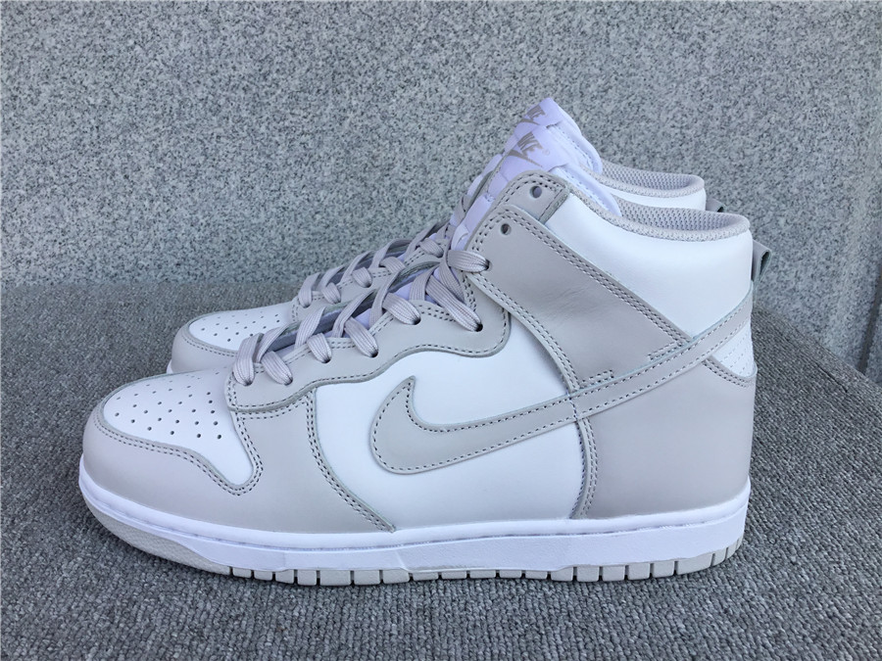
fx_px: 790
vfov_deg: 45.4
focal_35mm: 31
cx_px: 441
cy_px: 330
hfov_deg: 58.4
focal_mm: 3.3
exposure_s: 1/582
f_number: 2.4
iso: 25
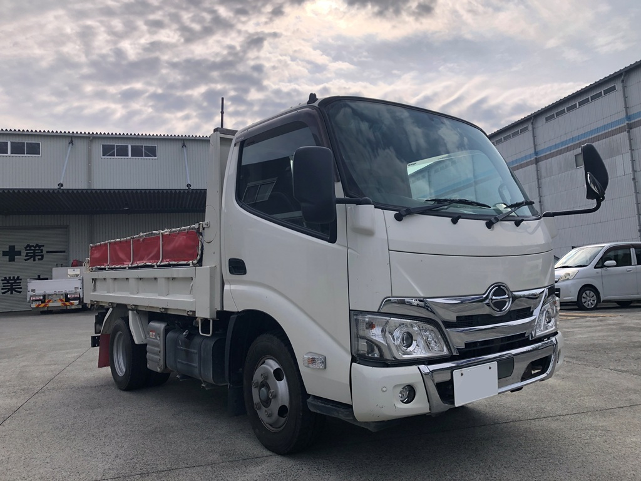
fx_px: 518
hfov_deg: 63.4
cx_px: 320
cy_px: 240
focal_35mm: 28
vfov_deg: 49.7
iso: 20
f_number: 1.8
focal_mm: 4
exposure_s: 1/3436
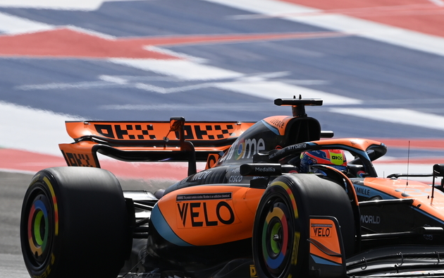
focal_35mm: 776
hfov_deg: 2.7
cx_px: 300
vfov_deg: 1.7
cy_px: 135
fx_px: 9392
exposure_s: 1/1600
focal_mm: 400
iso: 400
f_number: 9
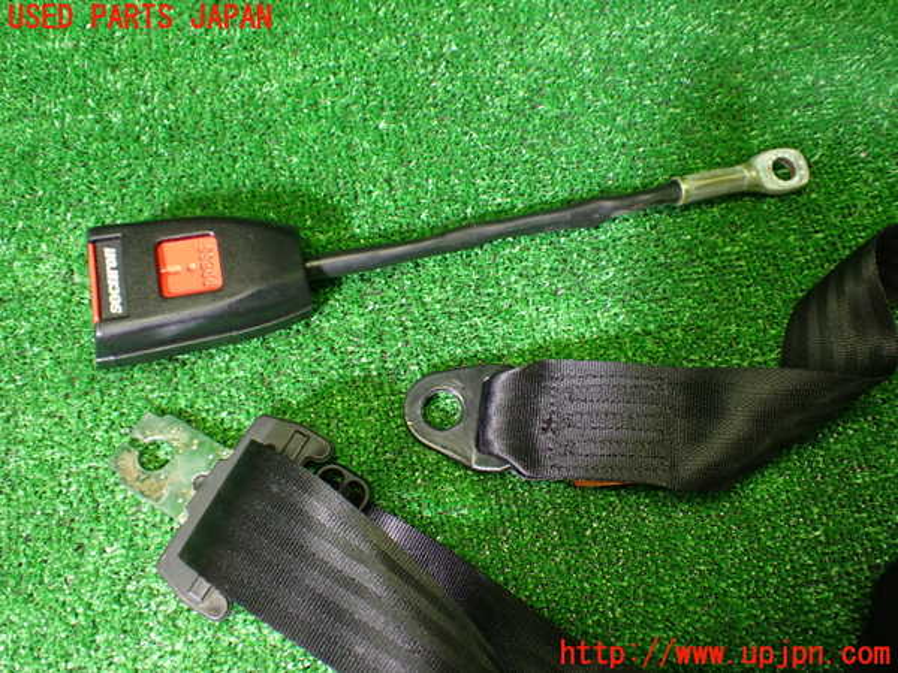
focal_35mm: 30
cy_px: 336
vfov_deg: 46.8
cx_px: 449
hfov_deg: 60.0
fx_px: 778
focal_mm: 5.4
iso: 800
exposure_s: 1/125
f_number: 2.3
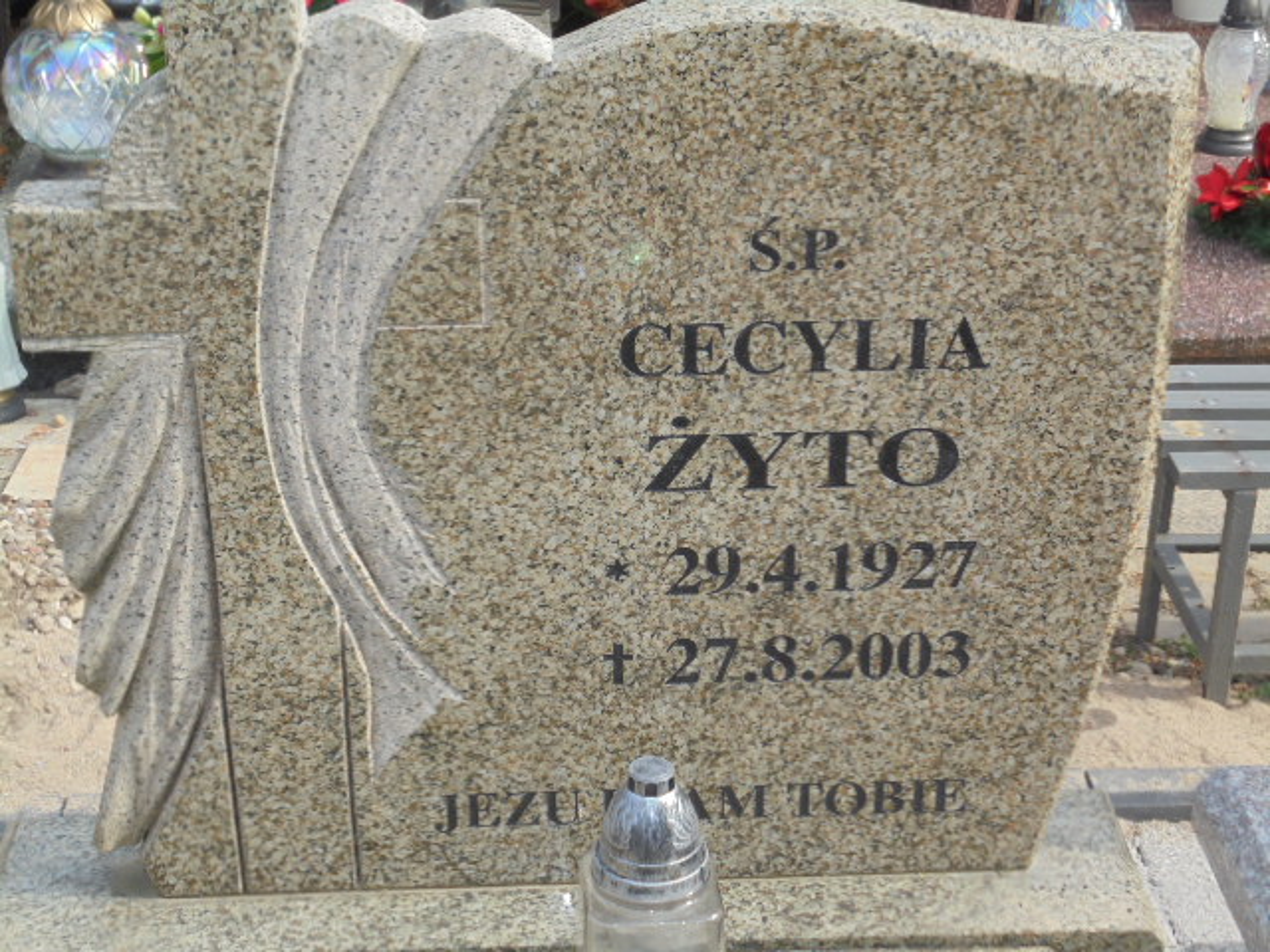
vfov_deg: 22.9
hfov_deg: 30.3
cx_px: 635
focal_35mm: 64
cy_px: 476
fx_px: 2348
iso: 100
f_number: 5.6
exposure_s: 1/200
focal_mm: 11.5
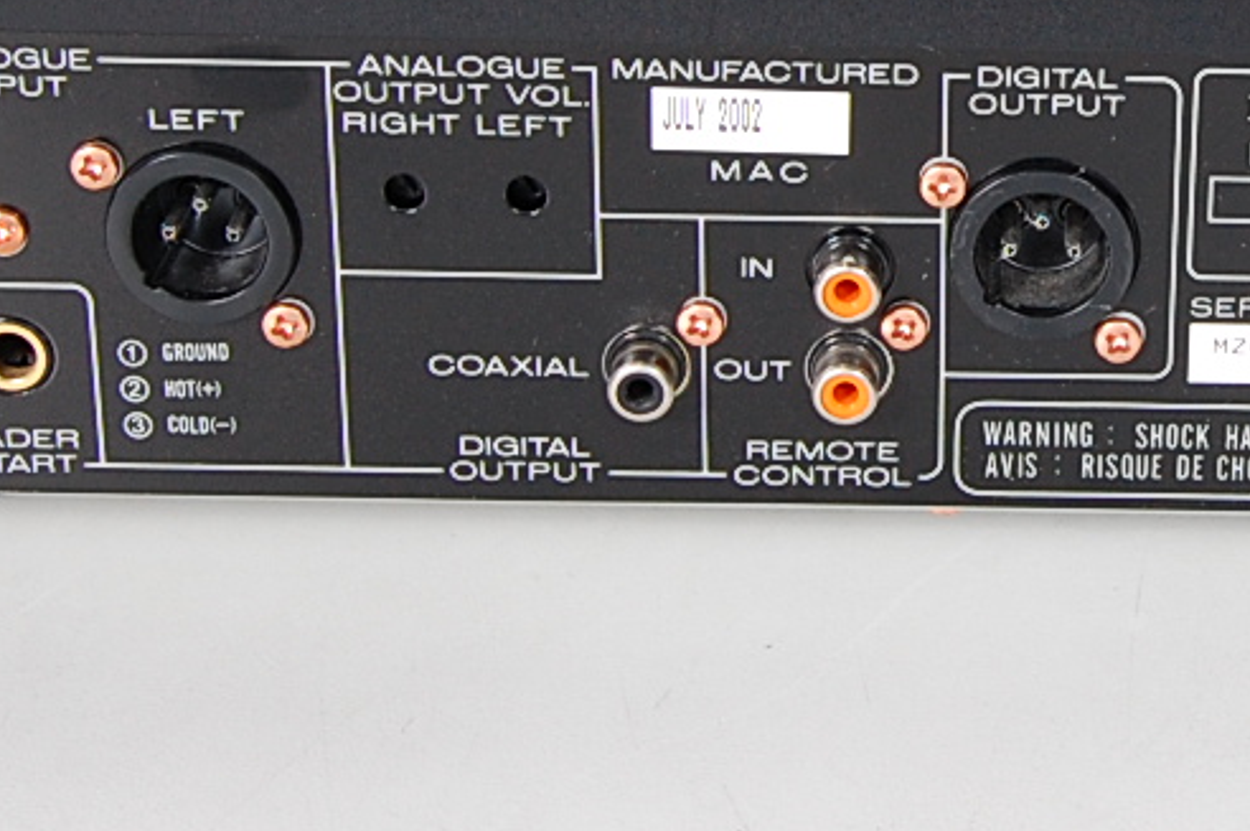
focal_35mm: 106
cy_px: 97
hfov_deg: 18.9
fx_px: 3660
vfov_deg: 12.9
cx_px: 1194
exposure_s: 1/400
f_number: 8
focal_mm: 23
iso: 400
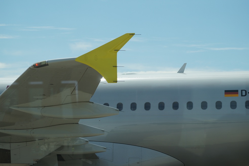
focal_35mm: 112
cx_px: 124
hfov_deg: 18.2
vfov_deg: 12.1
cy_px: 83
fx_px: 777
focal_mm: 75
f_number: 6.3
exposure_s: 1/320
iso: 100
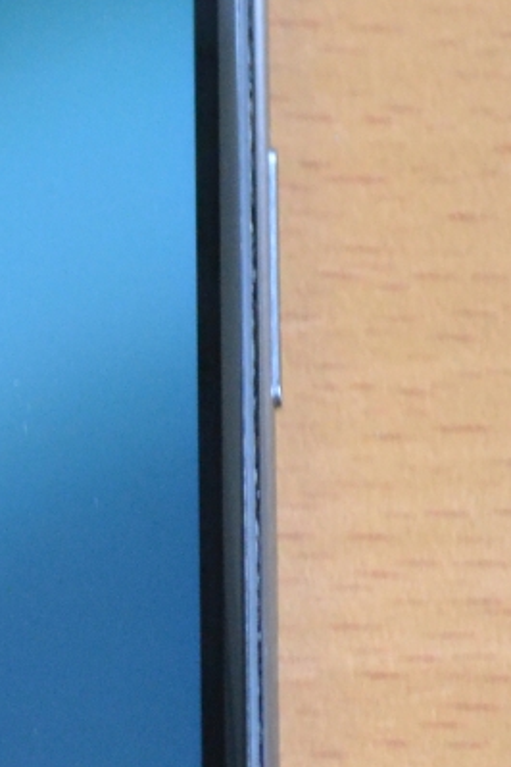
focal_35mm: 271
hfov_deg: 5.0
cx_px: -354
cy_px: 805
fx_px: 5770
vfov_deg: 7.6
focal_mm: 45
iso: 2500
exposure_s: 1/60
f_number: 5.3
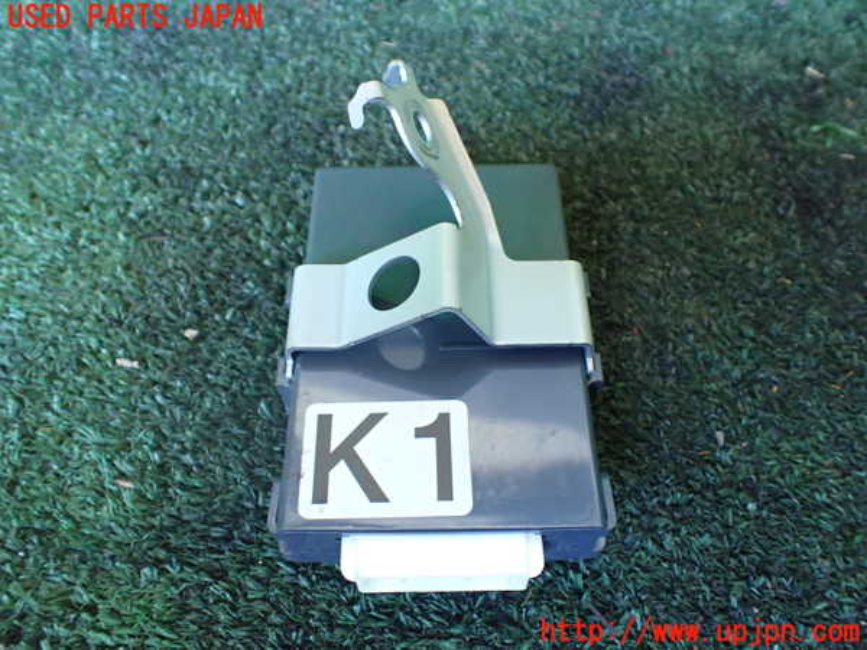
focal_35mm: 30
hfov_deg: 60.0
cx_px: 434
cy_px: 325
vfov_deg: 46.8
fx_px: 751
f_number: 2.3
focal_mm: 5.4
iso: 800
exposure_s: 1/50
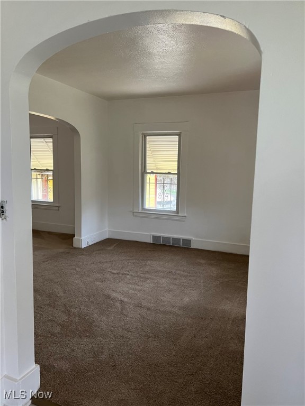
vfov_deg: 67.3
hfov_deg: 53.1
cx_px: 152
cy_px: 203
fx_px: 305
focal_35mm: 26
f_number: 1.5
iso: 160
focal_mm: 5.7
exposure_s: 1/60
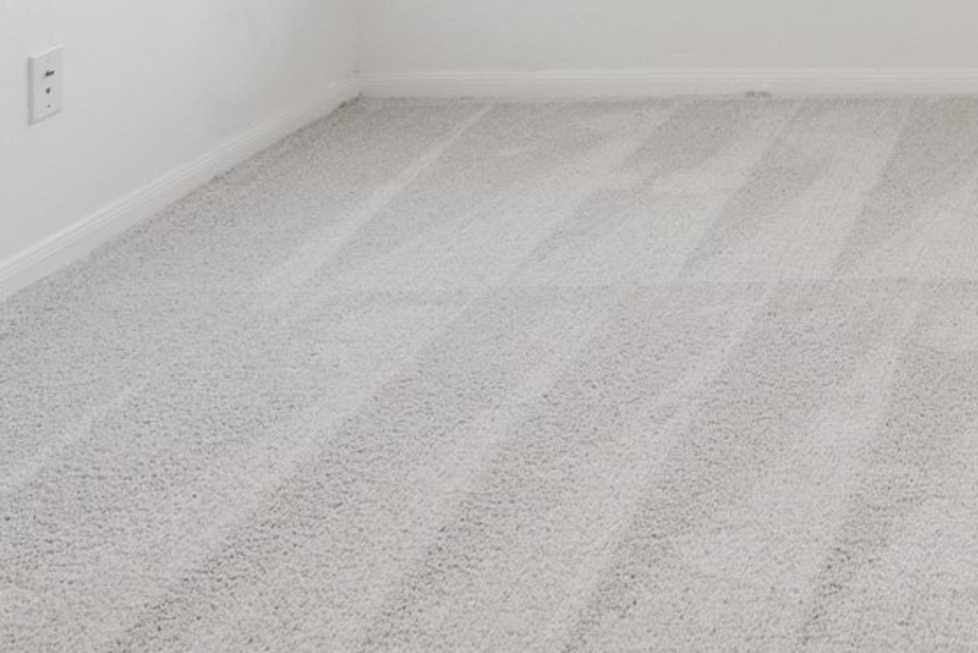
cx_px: 1198
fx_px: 1604
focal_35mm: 59
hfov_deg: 28.9
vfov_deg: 18.4
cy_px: -506
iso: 100
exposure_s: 1/25
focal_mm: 16
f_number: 9
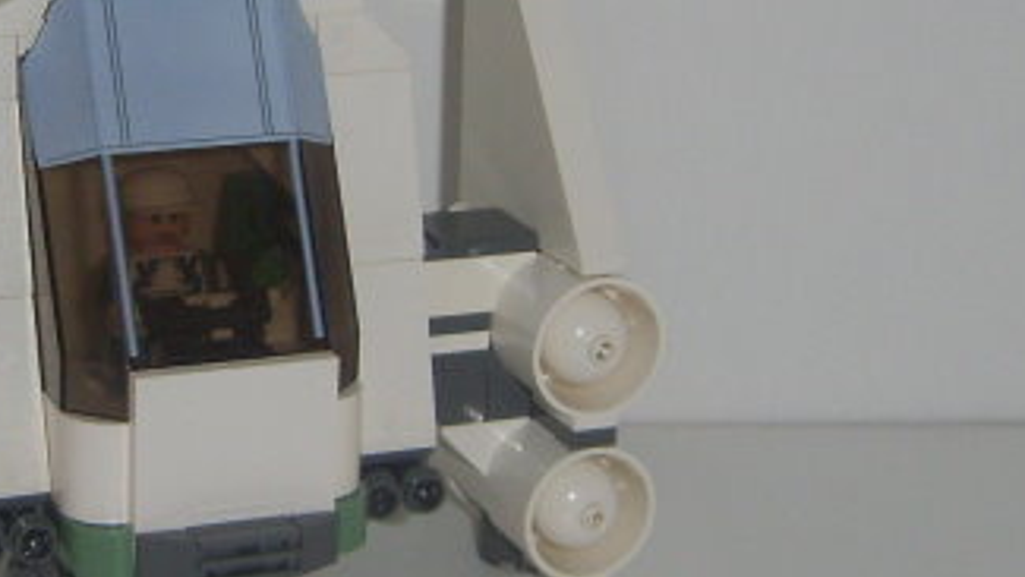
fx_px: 2773
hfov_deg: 20.6
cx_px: 151
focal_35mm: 102
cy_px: 211
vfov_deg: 11.9
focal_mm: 7.8
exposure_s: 1/30
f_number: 2.8
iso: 100
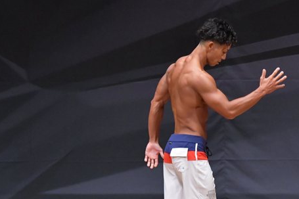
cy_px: 148
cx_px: 199
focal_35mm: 485
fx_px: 4027
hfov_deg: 4.3
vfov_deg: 2.8
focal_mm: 190
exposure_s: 1/400
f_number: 5.6
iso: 6400
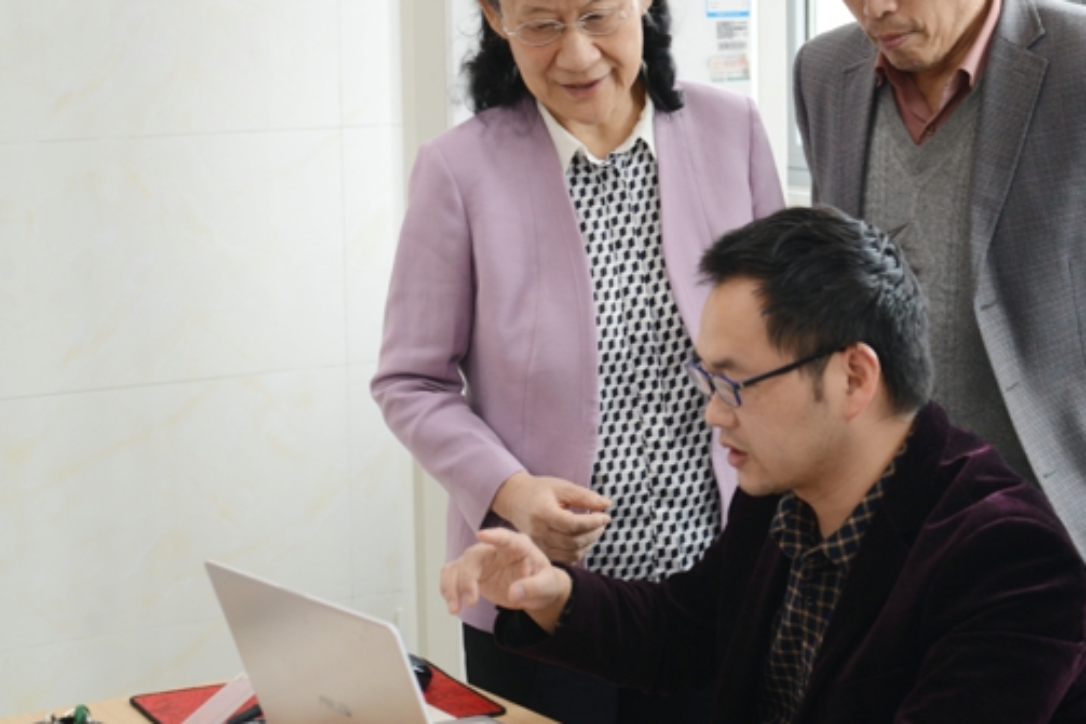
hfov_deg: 22.1
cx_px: 622
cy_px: 245
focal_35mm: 92
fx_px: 2774
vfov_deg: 14.8
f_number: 4.5
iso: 900
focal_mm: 68
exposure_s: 1/80
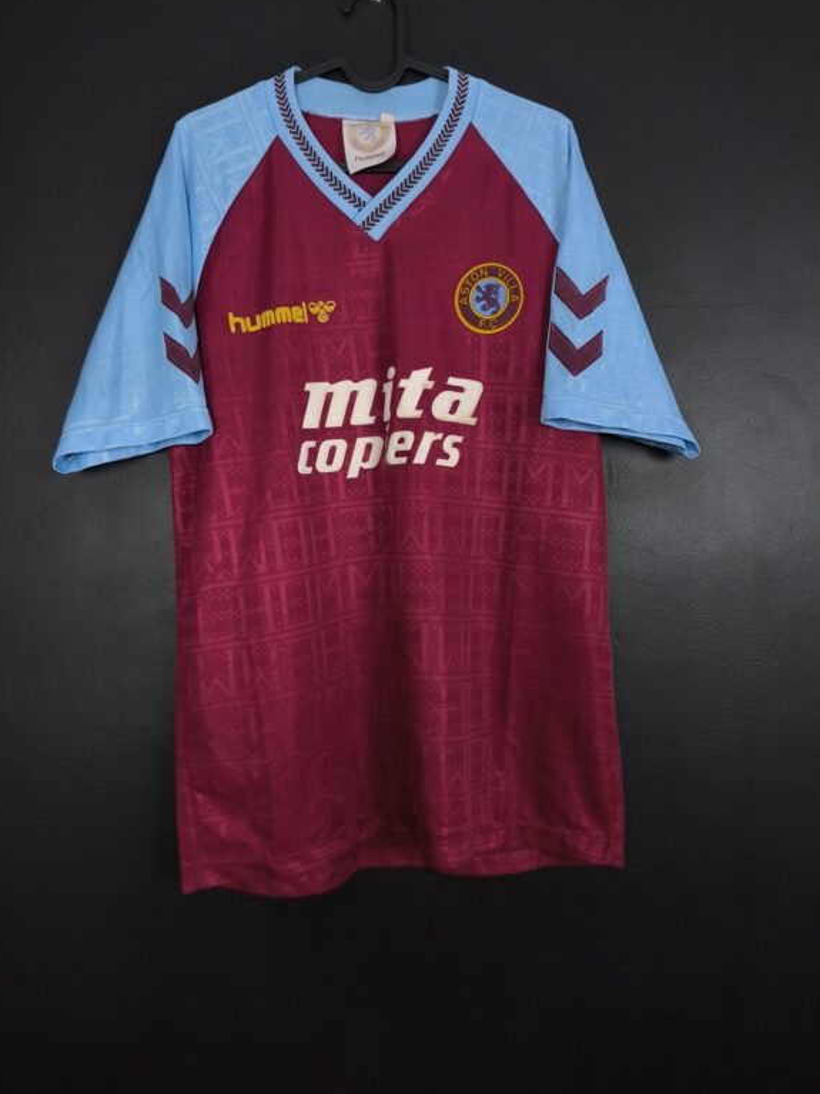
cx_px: 396
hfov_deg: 56.8
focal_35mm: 24
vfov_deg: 71.6
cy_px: 529
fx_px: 758
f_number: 1.6
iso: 500
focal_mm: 6.57
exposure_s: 1/125
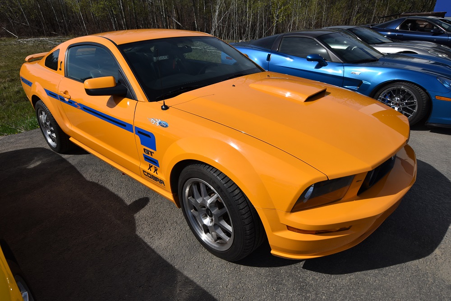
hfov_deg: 81.2
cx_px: 226
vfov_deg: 59.5
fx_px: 263
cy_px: 150
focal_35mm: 21
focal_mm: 14
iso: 200
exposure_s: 1/1000
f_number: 8
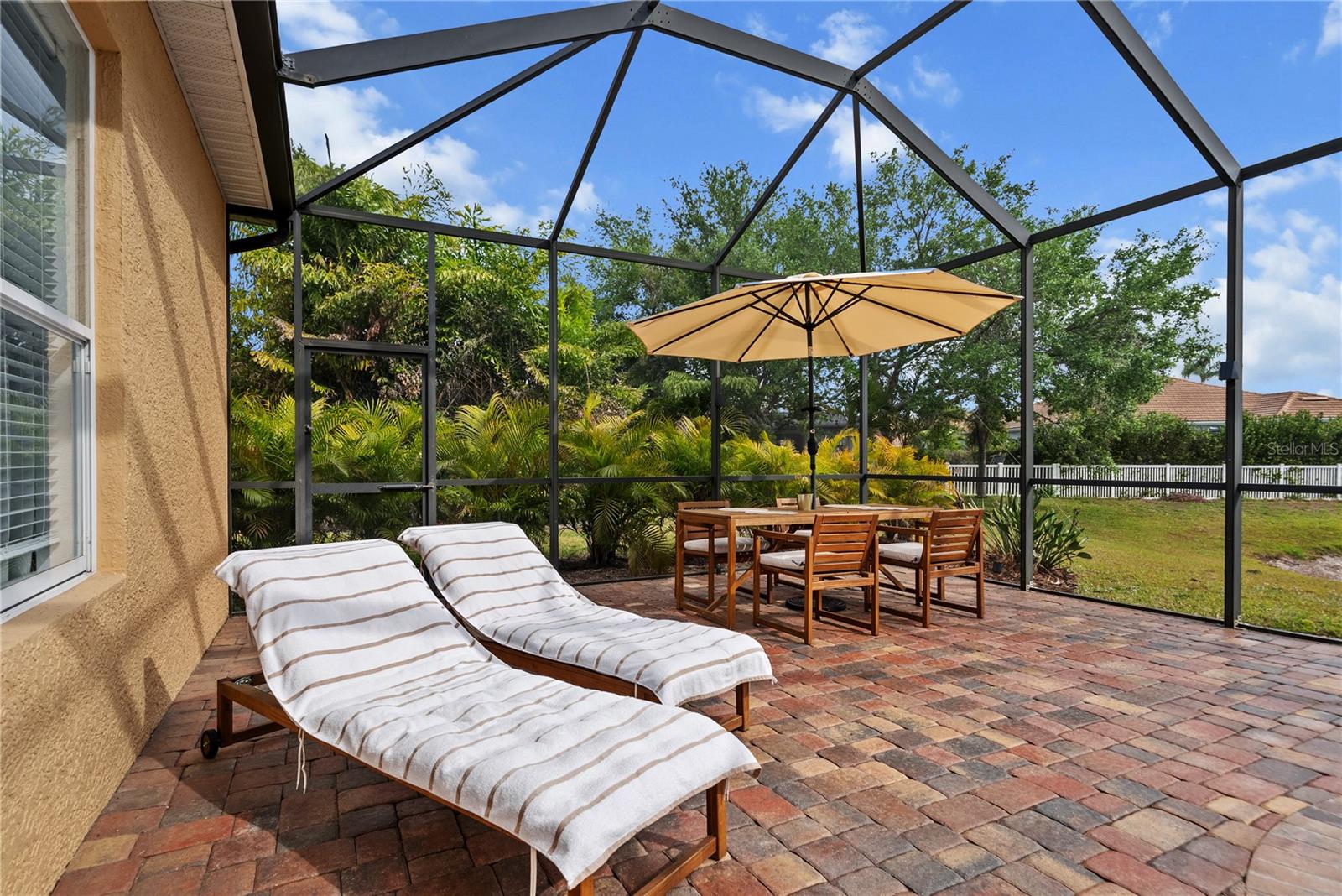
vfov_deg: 70.5
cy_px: 448
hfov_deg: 93.3
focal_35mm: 17
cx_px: 671
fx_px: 634
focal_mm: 17
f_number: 9
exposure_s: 1/60
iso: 320
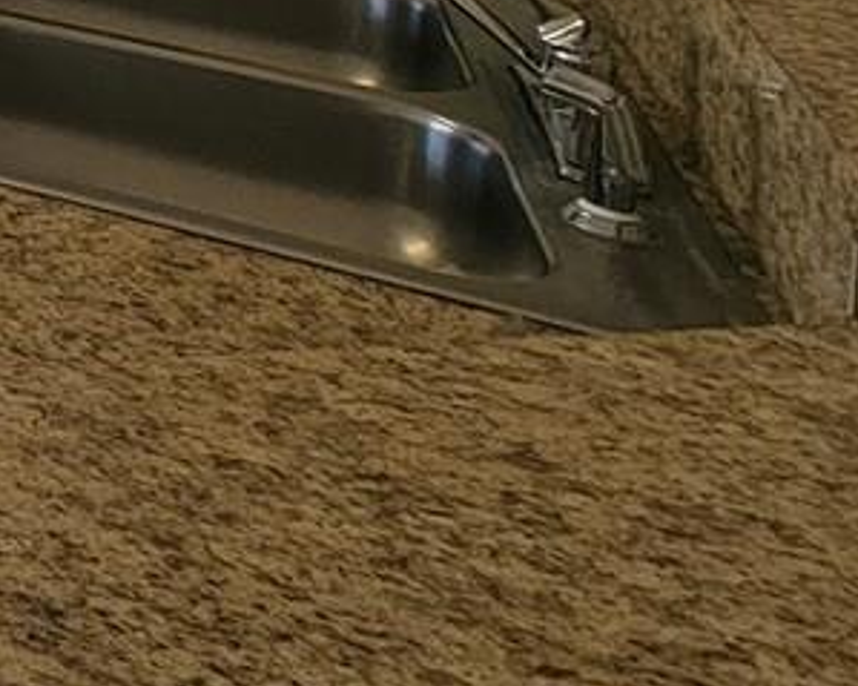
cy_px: -712
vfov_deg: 16.6
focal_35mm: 68
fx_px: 1726
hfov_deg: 13.3
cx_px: -1429
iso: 64
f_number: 2.2
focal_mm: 2.2
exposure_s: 1/120
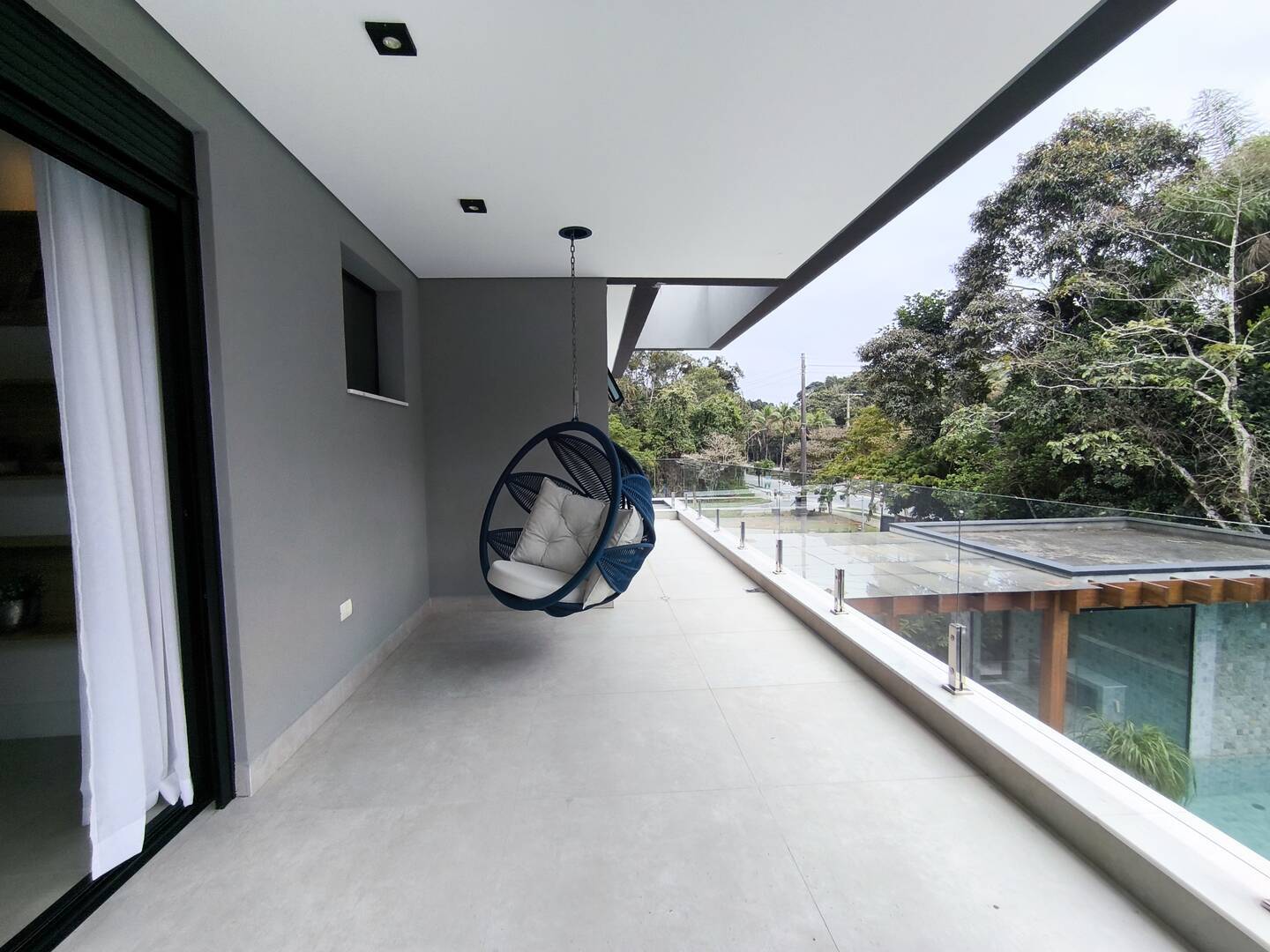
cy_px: 476
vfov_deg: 78.1
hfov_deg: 94.5
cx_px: 635
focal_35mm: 16
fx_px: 587
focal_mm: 1.65
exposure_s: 1/851
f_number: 2.2
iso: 50
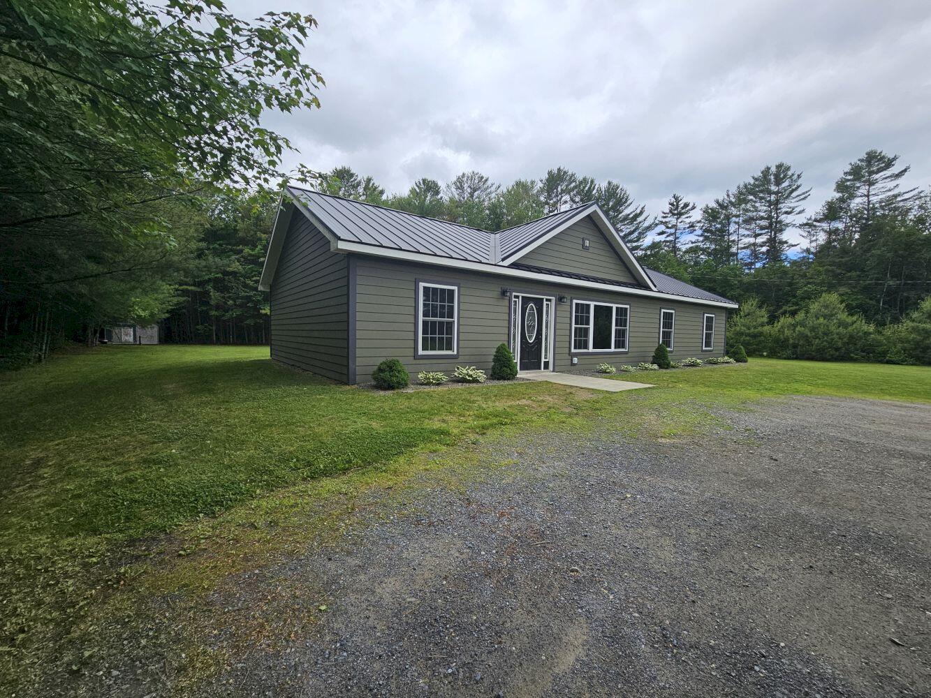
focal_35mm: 13
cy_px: 349
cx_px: 466
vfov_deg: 89.9
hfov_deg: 106.2
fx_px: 350
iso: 50
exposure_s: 1/1780
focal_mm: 2.2
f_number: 2.2
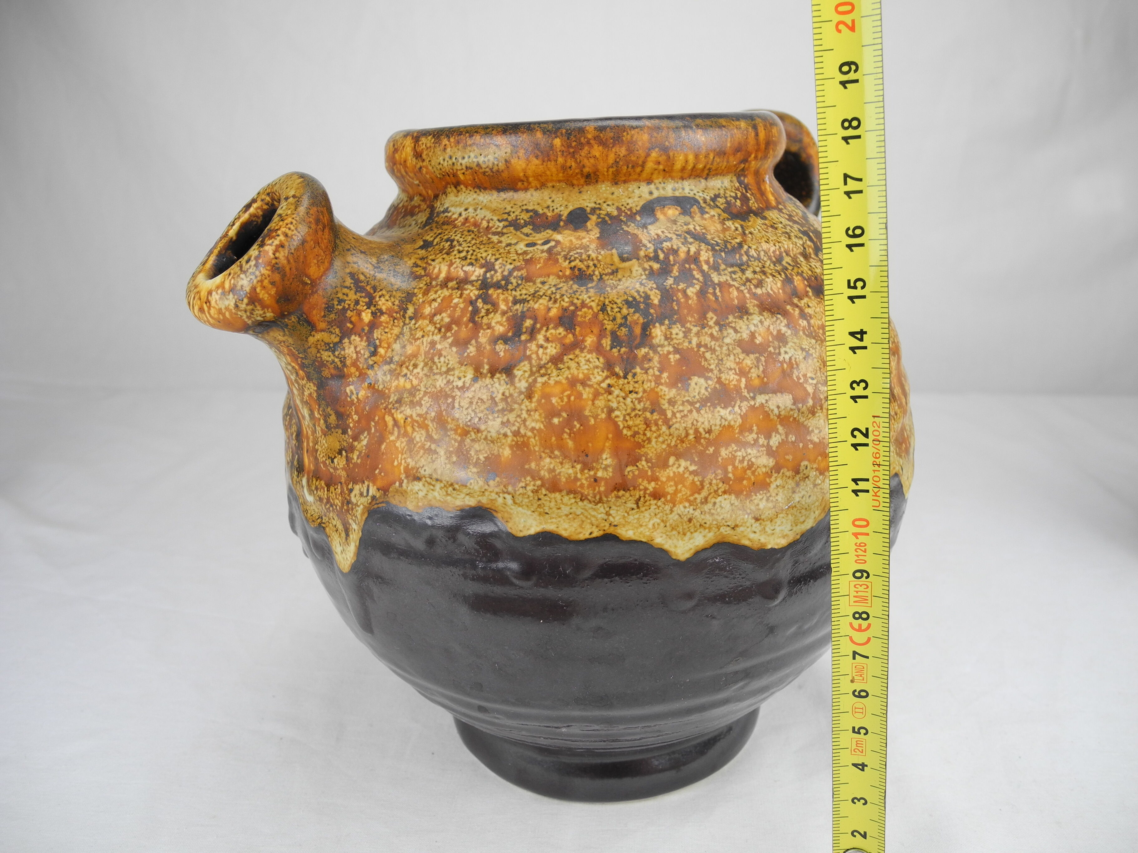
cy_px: 426
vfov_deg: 49.7
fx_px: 920
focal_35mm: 28
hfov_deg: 63.4
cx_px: 569
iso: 100
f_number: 2.8
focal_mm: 6
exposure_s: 1/104
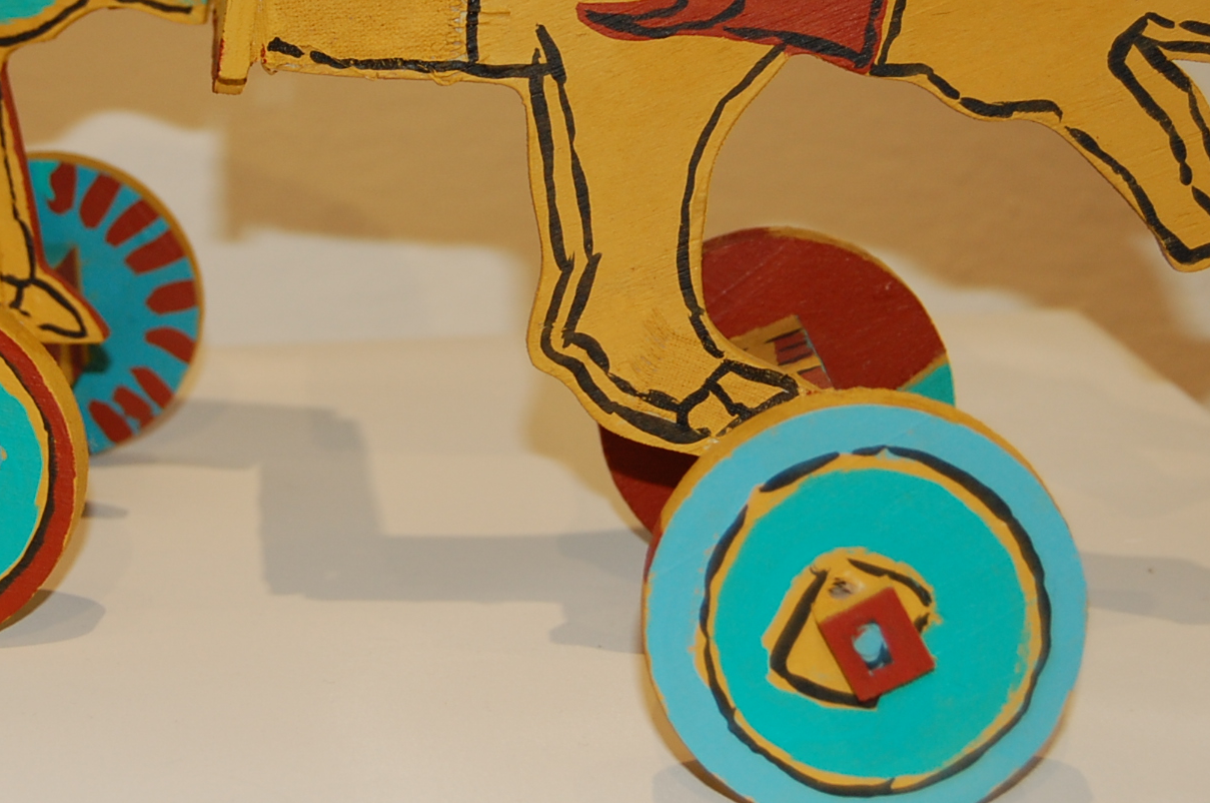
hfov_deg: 20.7
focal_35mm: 98
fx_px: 3286
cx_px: 300
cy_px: 96
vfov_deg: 13.8
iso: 400
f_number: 4.8
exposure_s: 1/60
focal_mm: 35
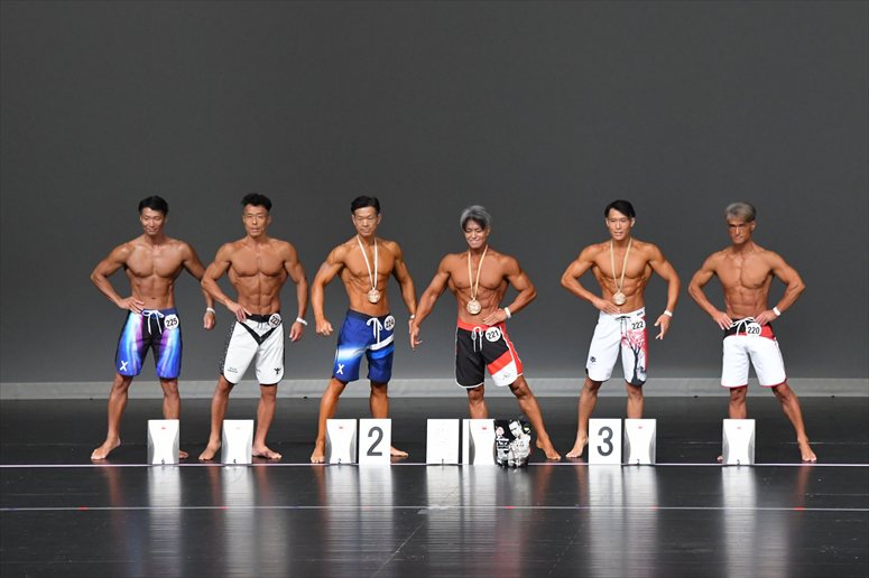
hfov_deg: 11.0
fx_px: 4512
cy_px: 289
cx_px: 434
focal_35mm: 187
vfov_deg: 7.3
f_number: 5.6
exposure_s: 1/400
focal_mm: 125
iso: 5000
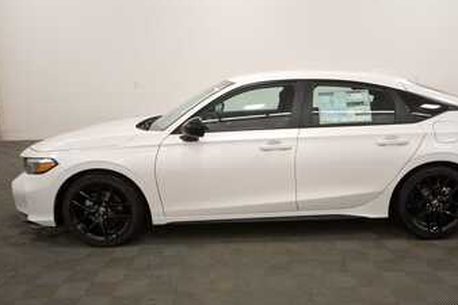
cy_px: 154
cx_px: 264
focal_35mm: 32
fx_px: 407
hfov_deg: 58.5
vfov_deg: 41.1
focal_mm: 18
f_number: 5.3
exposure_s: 1/250
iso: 800
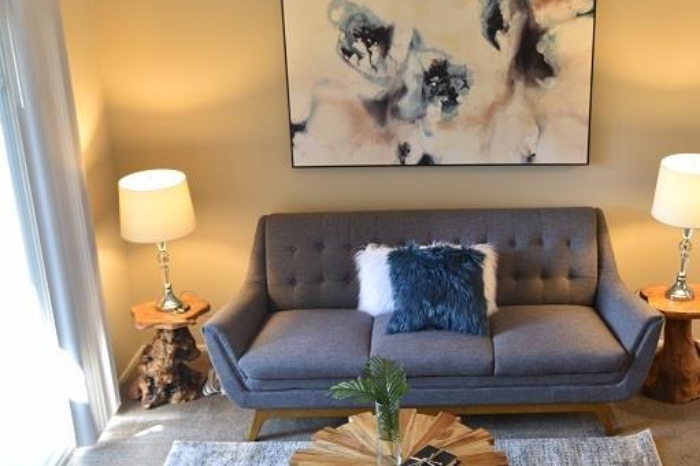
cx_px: 415
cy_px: 261
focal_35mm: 47
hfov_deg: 41.8
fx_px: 913
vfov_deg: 28.6
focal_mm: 20
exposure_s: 1/20
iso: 100
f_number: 2.2
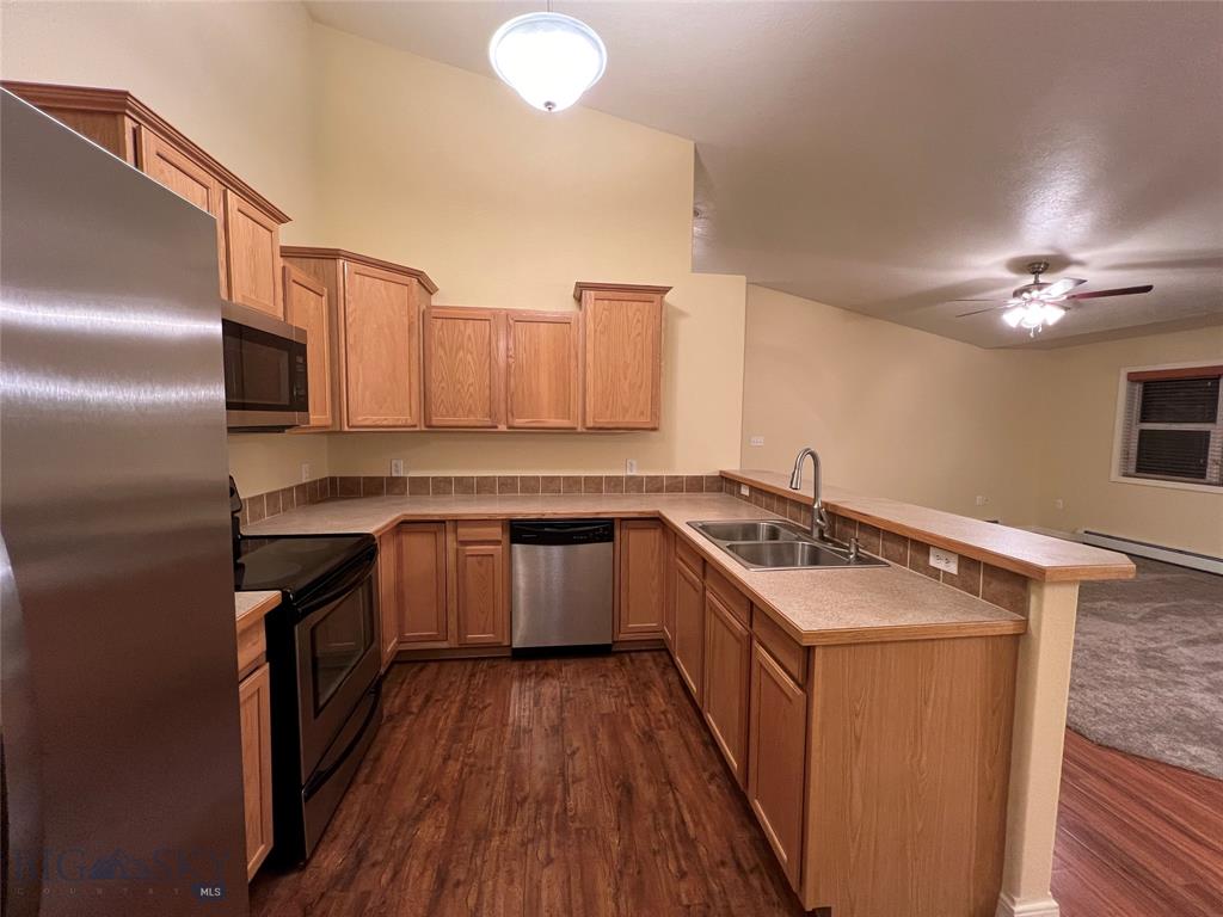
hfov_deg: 106.2
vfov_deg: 89.9
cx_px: 612
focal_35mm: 13
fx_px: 459
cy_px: 458
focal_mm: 1.57
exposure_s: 1/60
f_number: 1.8
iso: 320
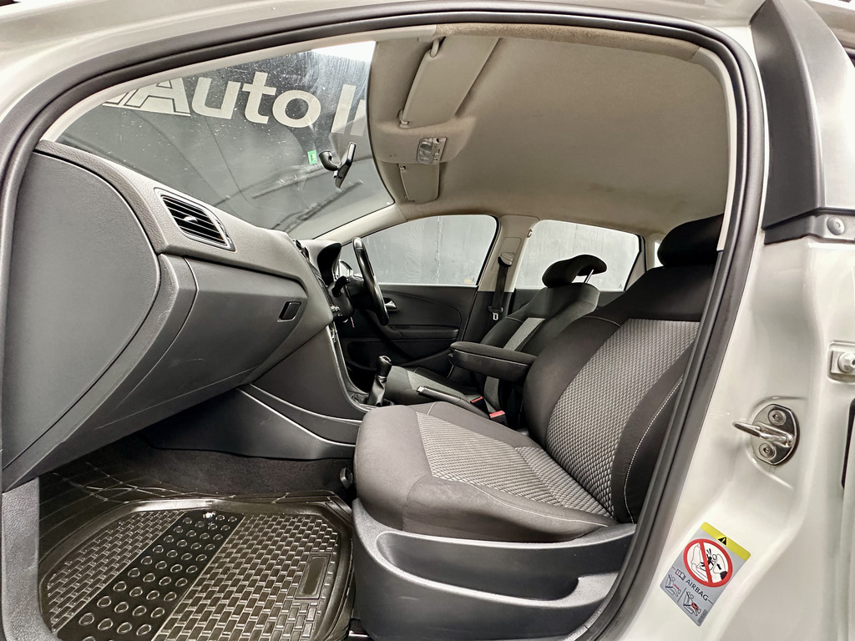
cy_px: 320
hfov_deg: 102.1
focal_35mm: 14
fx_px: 346
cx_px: 428
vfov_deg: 85.7
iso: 640
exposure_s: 1/60
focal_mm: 2.22
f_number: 2.2
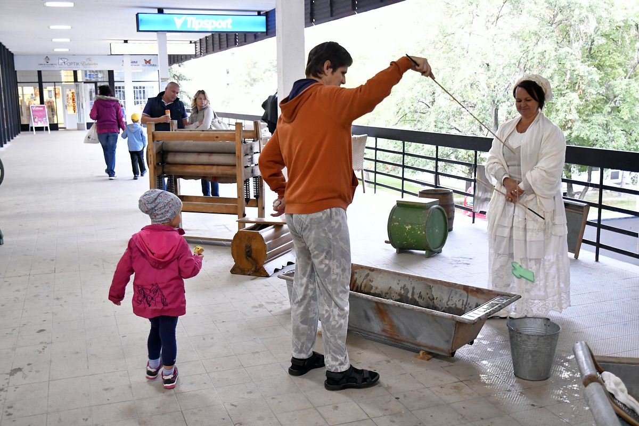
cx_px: 320
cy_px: 213
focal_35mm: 39
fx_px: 692
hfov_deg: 49.6
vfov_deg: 34.2
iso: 5000
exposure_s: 1/100
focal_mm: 26
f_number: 3.5
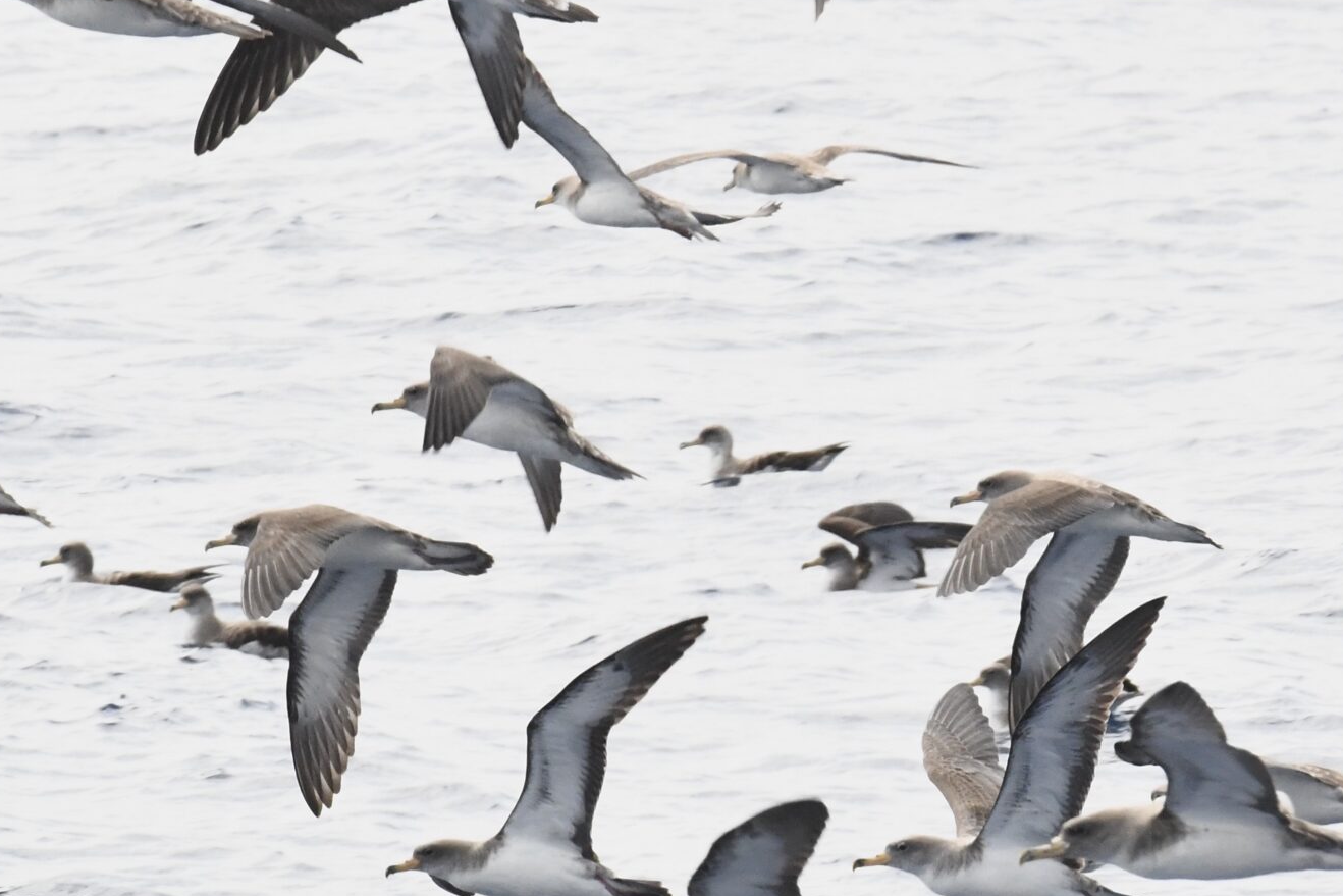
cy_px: 481
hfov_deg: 1.8
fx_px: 42381
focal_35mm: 1136
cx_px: 901
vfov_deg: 1.2
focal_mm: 390
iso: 2800
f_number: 18
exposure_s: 1/640
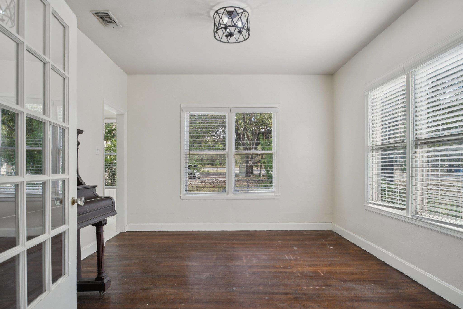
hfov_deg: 81.2
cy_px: 154
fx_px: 270
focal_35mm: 21
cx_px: 232
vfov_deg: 59.5
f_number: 8
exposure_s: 1/160
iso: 400
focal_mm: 14
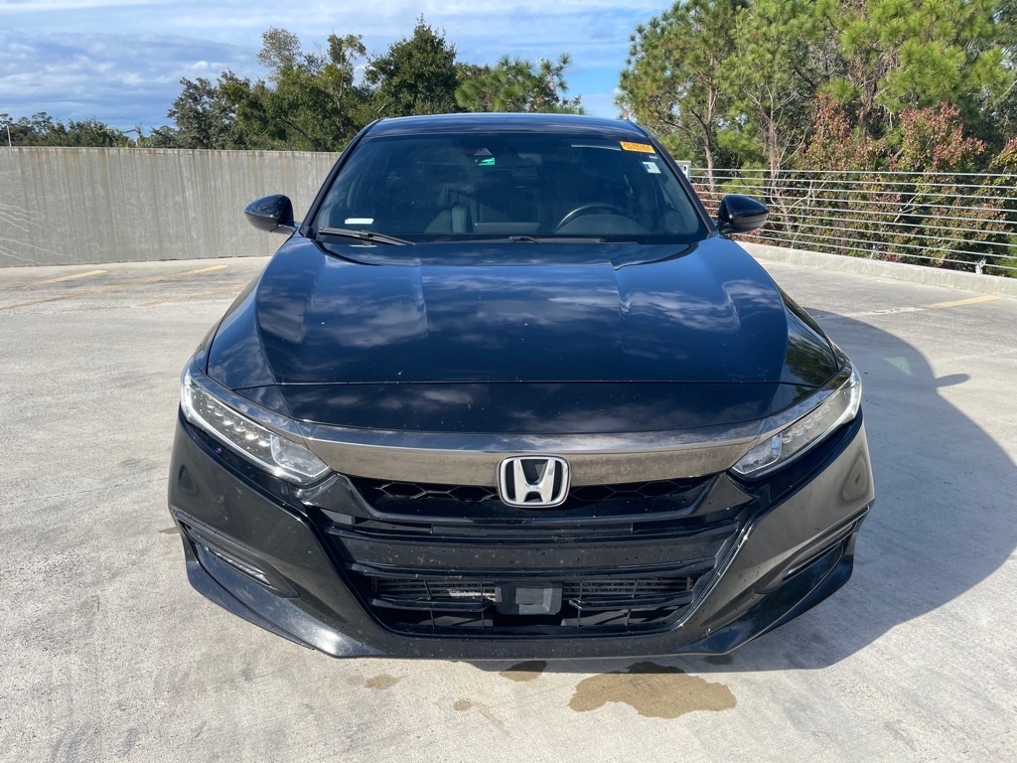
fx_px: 764
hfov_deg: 67.3
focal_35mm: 26
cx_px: 508
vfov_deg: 53.1
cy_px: 382
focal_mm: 4.2
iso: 32
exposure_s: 1/1825
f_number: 1.6
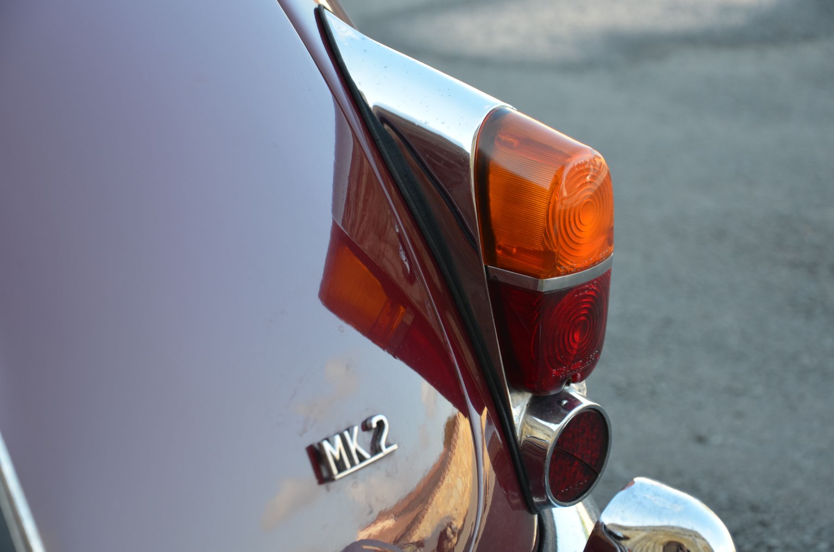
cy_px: 276
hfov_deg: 20.7
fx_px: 2289
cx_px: 417
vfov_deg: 13.8
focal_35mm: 99
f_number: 5.6
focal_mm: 66
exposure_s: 1/125
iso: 250
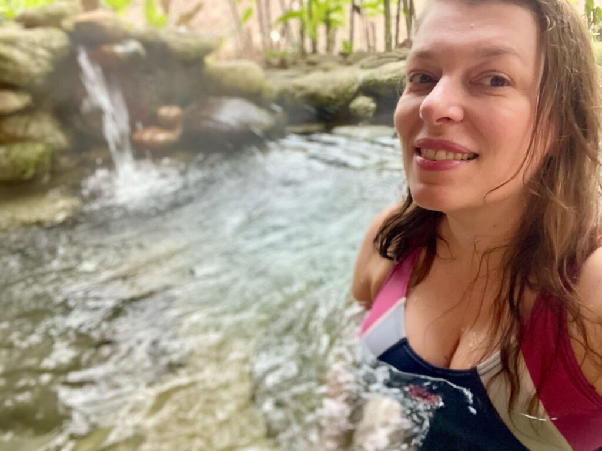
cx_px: 301
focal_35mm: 30
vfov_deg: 46.8
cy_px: 226
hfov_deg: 60.0
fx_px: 522
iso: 400
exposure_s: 1/40
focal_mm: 2.71
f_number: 2.2
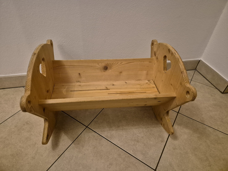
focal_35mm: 23
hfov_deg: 73.9
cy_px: 86
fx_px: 151
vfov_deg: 58.9
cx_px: 114
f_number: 1.8
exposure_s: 1/100
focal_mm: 5.4
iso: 2000
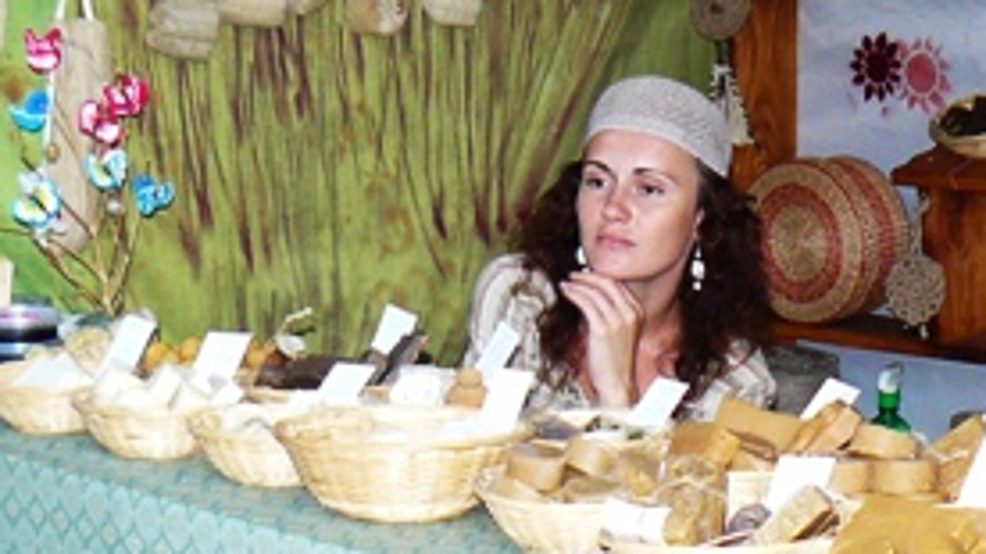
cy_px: 250
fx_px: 2378
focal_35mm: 91
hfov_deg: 23.3
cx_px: 682
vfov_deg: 13.3
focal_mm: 6
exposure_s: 1/30
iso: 200
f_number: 2.8
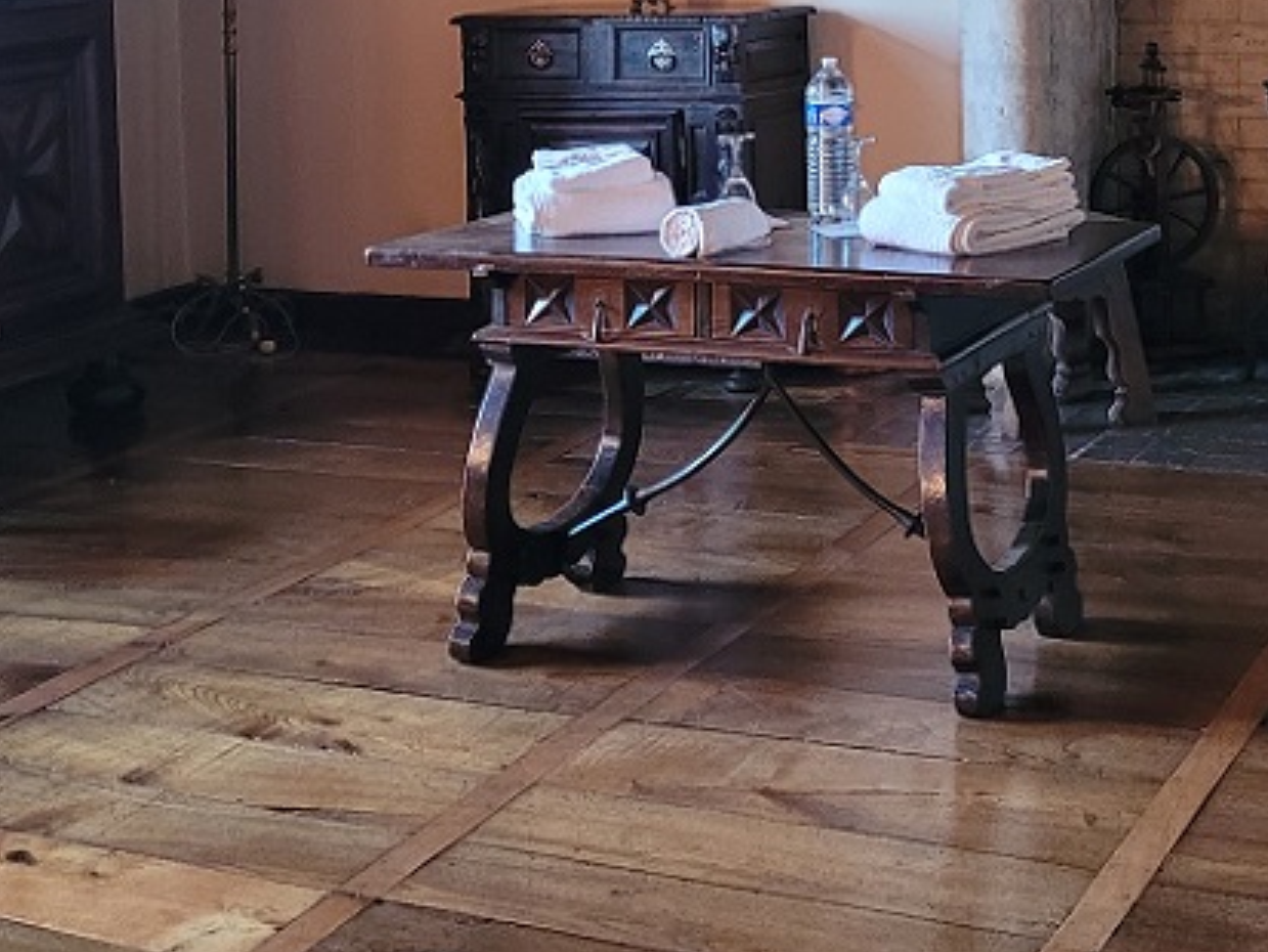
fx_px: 2638
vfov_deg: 19.6
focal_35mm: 72
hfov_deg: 26.9
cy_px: -101
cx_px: 820
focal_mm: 5.4
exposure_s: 1/33
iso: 640
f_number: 1.8
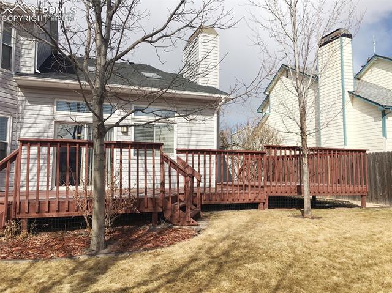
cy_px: 146
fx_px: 328
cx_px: 196
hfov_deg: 61.7
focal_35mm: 29
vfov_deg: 48.2
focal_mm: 4.15
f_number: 2.2
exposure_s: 1/2331
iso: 25
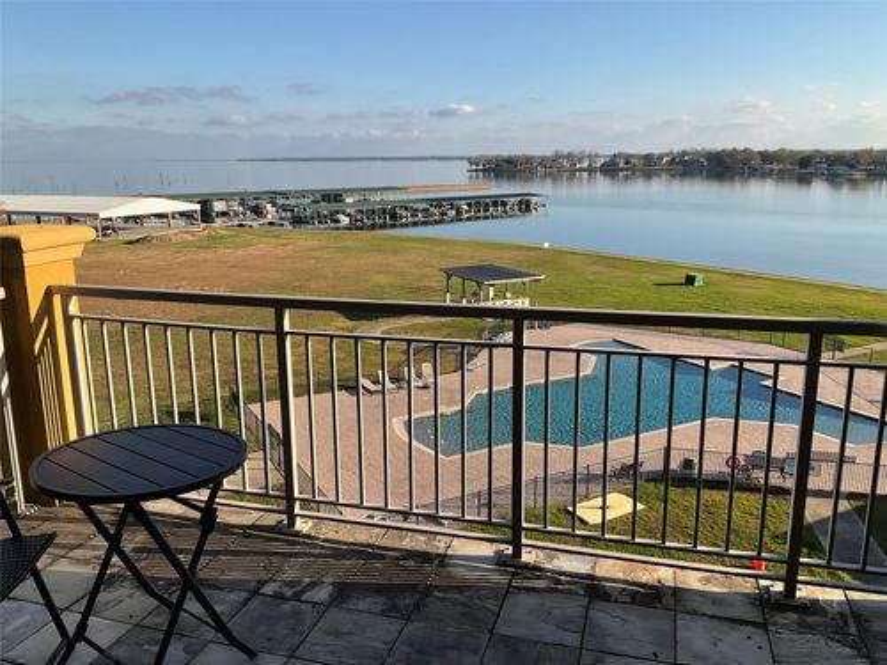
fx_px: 743
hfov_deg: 61.7
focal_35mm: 29
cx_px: 444
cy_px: 332
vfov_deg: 48.2
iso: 25
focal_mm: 3
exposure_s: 1/1342
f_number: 1.8
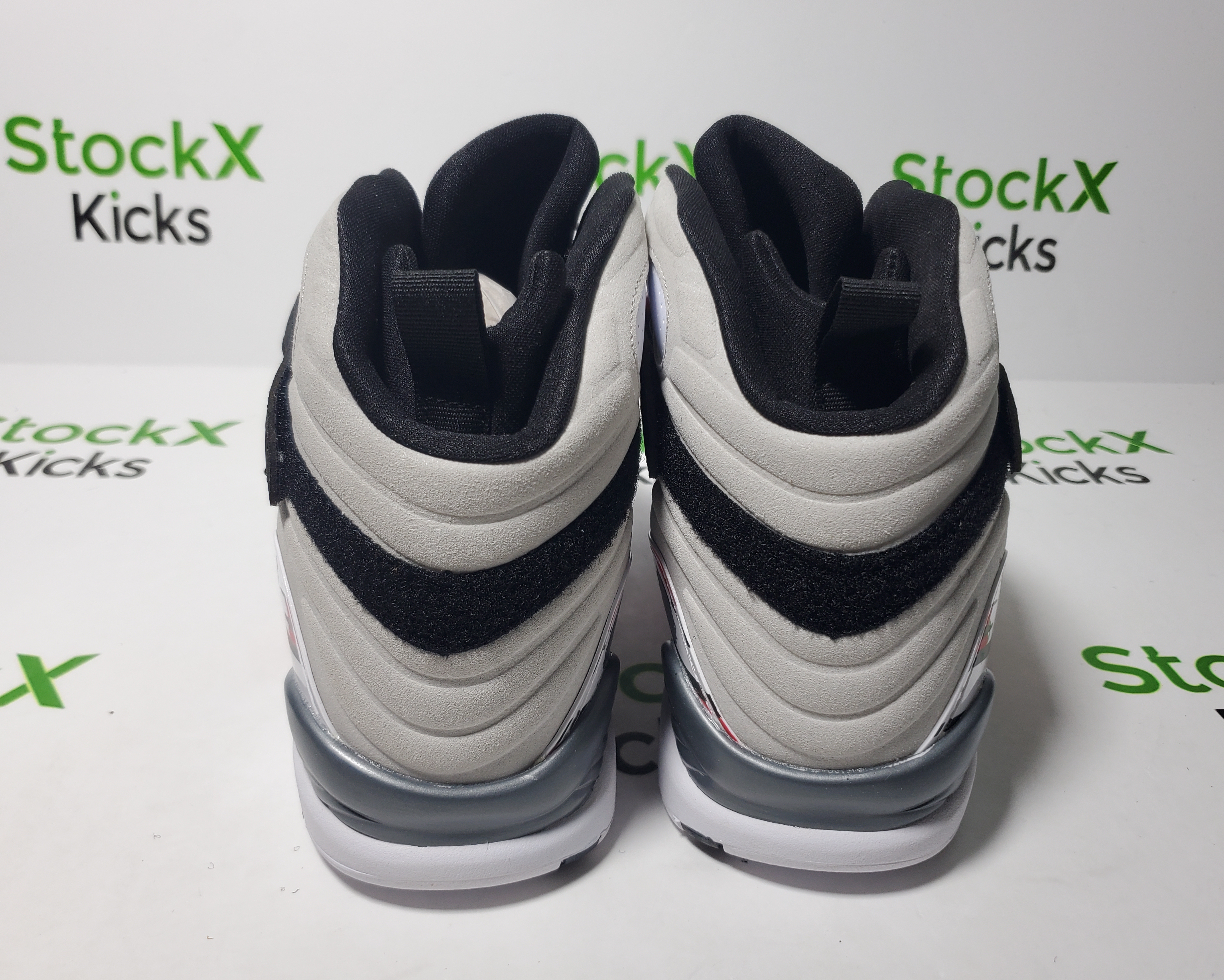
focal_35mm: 28
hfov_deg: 62.2
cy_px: 475
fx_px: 1014
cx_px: 642
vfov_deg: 51.5
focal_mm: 4.3
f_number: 1.5
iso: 50
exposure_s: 1/414
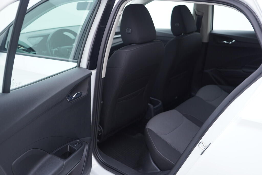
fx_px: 262
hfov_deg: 53.1
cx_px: 131
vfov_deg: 36.9
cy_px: 88
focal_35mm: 36
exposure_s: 1/40
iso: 125
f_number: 2.8
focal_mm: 24
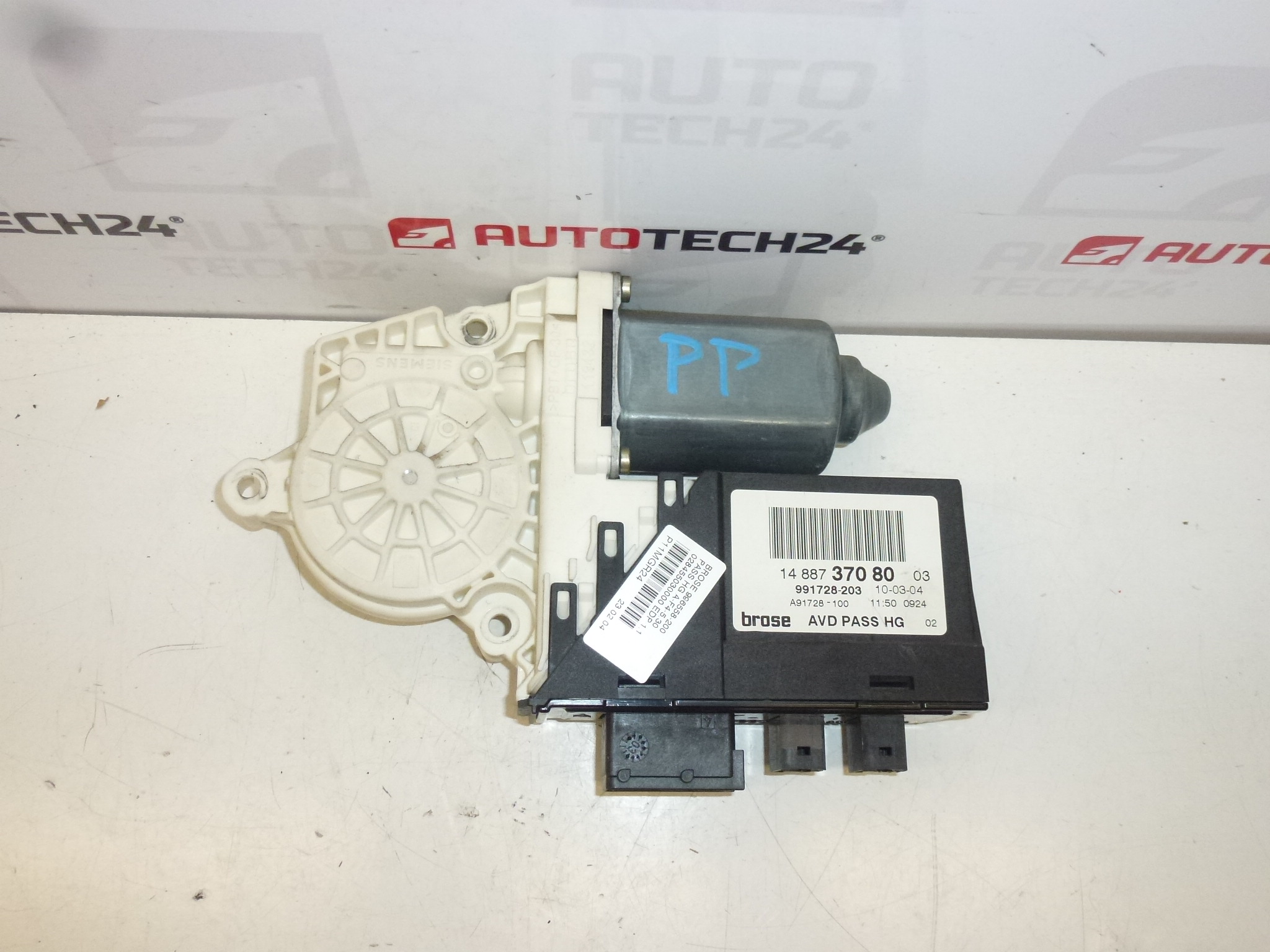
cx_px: 635
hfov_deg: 60.0
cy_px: 476
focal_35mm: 30
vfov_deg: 46.8
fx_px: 1101
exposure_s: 1/320
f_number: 3.5
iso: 400
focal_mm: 5.4
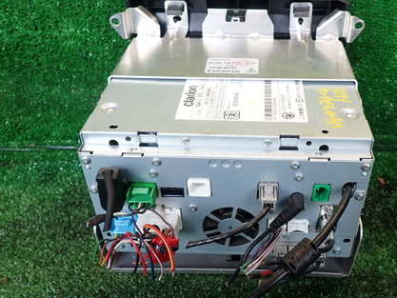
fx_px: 413
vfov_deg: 39.7
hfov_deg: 50.8
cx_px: 248
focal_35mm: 36
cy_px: 152
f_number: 2.8
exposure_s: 1/60
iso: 100
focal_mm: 4.5
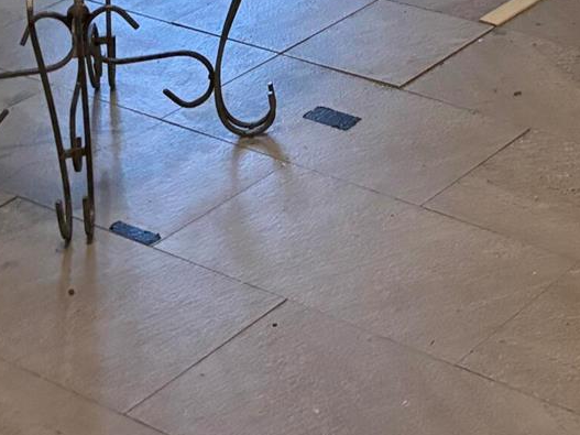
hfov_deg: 18.5
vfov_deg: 13.2
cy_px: -350
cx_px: 672
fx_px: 1692
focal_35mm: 101
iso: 500
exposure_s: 1/60
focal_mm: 5.96
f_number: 1.6
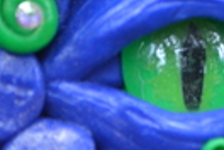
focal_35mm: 1050
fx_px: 6533
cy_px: 72
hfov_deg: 2.0
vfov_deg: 1.3
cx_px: 199
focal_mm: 200
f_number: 5.6
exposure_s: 1/125
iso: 1100
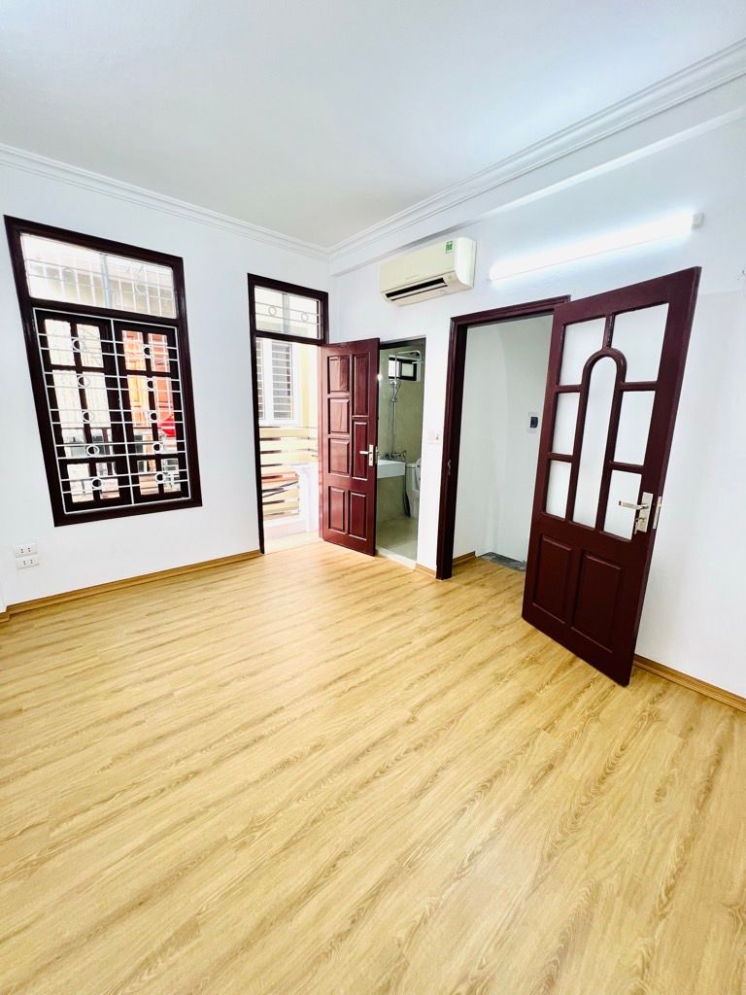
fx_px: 374
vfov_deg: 106.2
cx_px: 373
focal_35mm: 13
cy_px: 498
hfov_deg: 89.9
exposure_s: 1/100
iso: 80
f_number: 1.8
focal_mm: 1.57
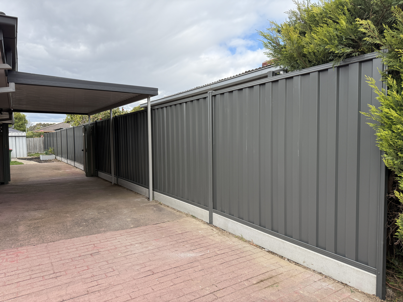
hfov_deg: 71.6
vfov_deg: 56.8
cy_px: 151
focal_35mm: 24
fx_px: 279
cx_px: 202
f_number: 1.78
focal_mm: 6.76
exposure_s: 1/1410
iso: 100
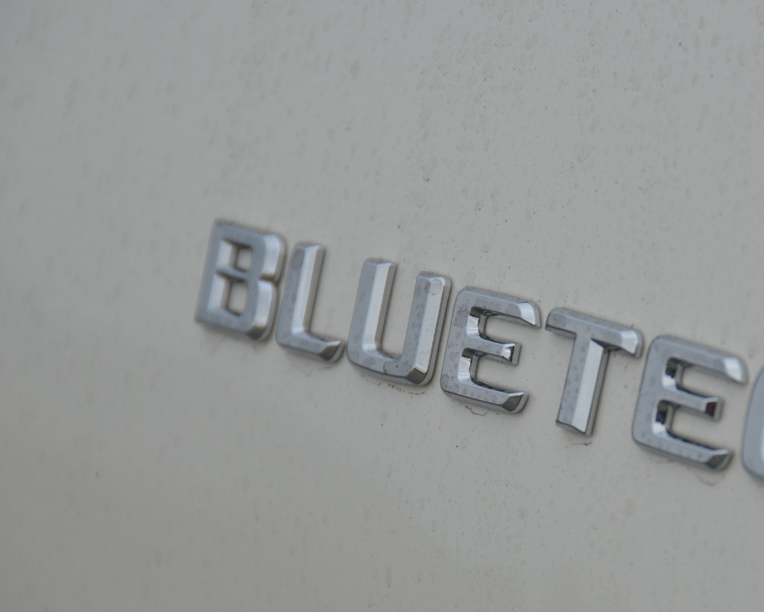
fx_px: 10945
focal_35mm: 484
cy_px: 335
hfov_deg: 4.0
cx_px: 564
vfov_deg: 3.2
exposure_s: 1/1250
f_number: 5.6
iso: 400
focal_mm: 200
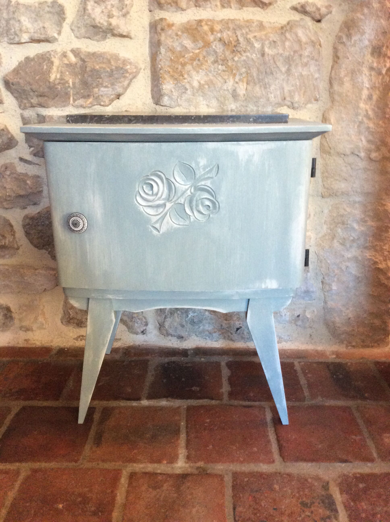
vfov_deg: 56.9
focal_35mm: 32
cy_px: 261
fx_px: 482
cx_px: 195
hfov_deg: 44.1
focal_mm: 3.3
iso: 200
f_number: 2.4
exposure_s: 1/25
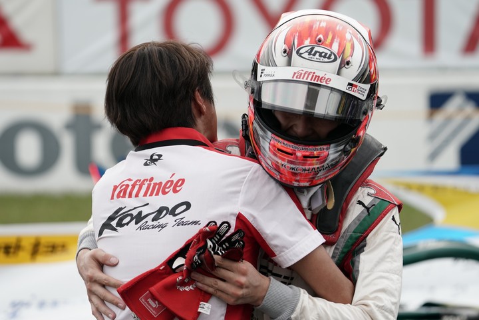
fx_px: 3233
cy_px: 160
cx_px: 240
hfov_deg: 8.5
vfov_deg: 5.7
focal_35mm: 243
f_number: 5.6
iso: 400
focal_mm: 243
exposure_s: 1/250
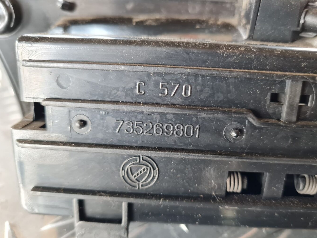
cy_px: 122
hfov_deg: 65.3
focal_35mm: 27
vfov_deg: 51.3
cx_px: 162
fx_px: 247
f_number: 1.8
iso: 500
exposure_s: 1/50
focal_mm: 5.4
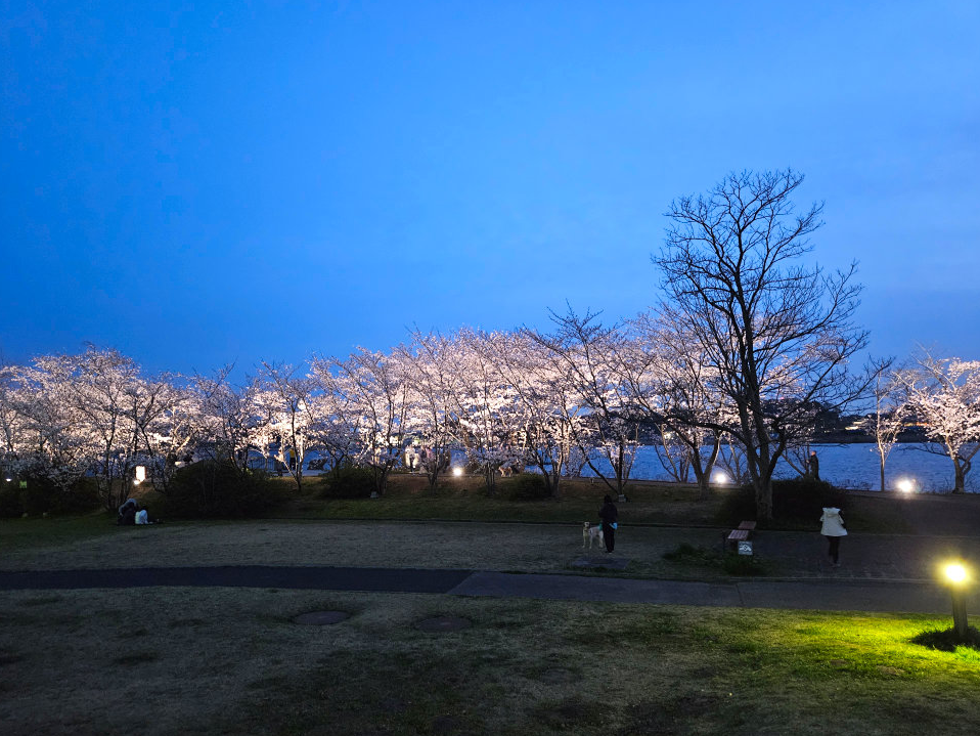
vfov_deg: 56.8
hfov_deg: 71.6
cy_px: 371
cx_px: 489
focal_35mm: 24
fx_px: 680
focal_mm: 5.4
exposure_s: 1/25
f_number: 1.8
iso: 1250
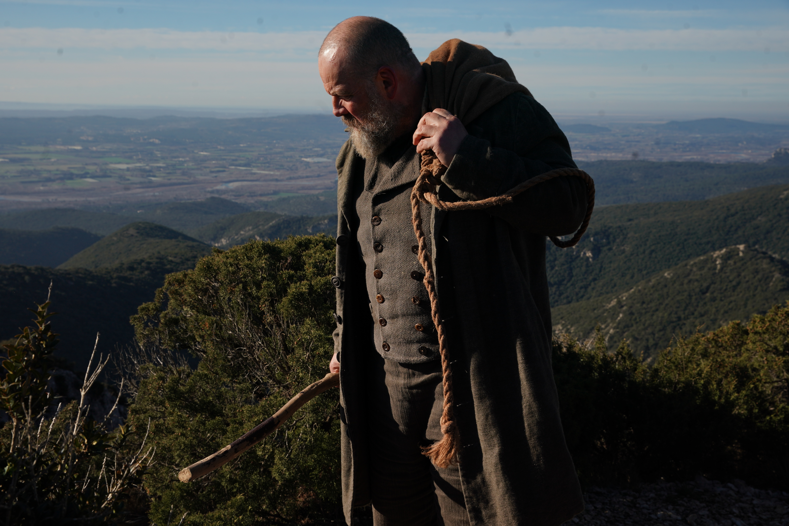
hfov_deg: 44.5
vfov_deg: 30.5
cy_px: 263
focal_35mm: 44
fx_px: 964
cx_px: 394
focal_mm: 44
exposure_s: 1/640
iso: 200
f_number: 11
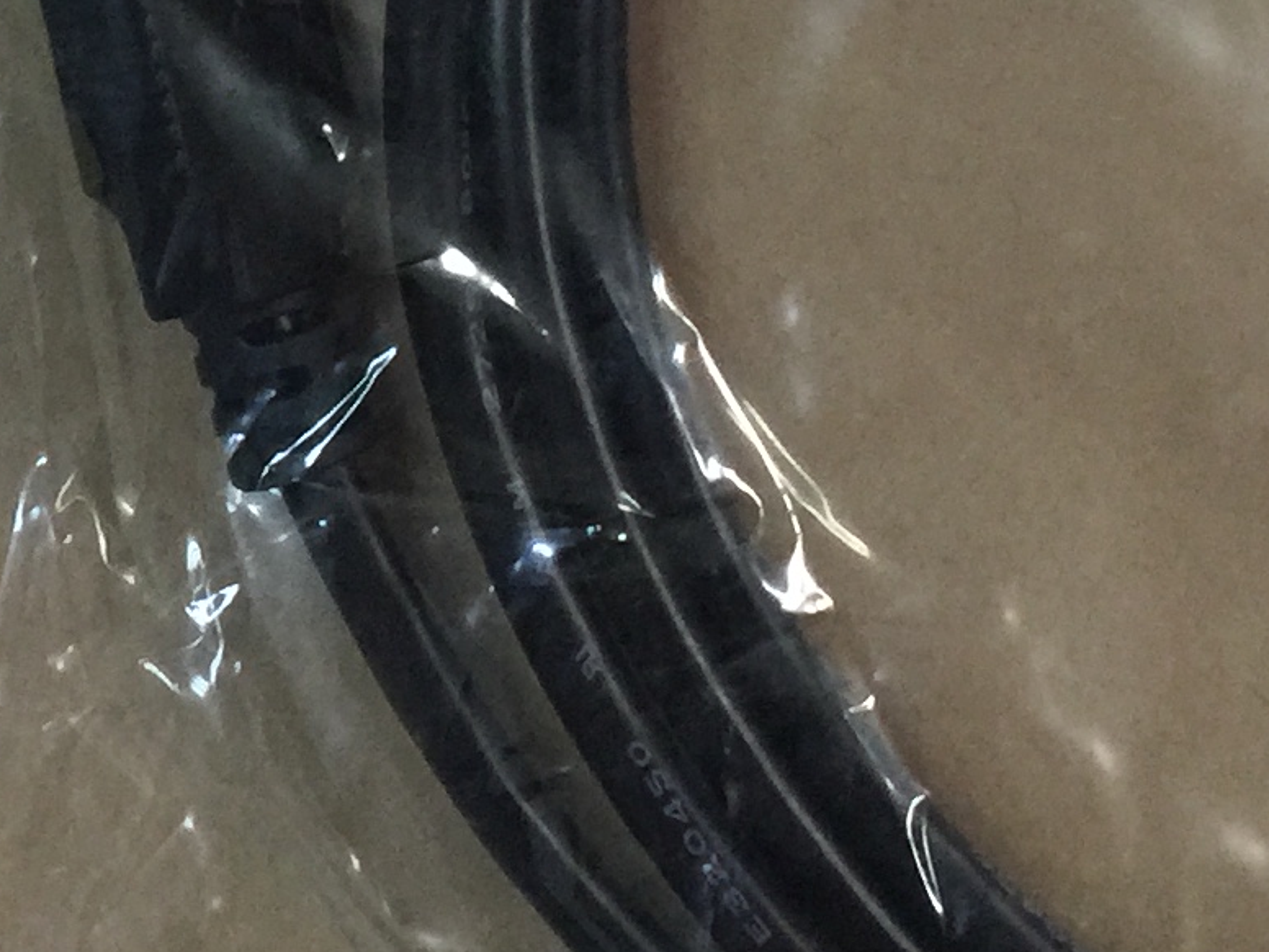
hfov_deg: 15.9
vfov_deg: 11.6
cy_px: -458
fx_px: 4472
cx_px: 28
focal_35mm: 122
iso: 100
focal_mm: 4.15
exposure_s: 1/17
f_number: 2.2
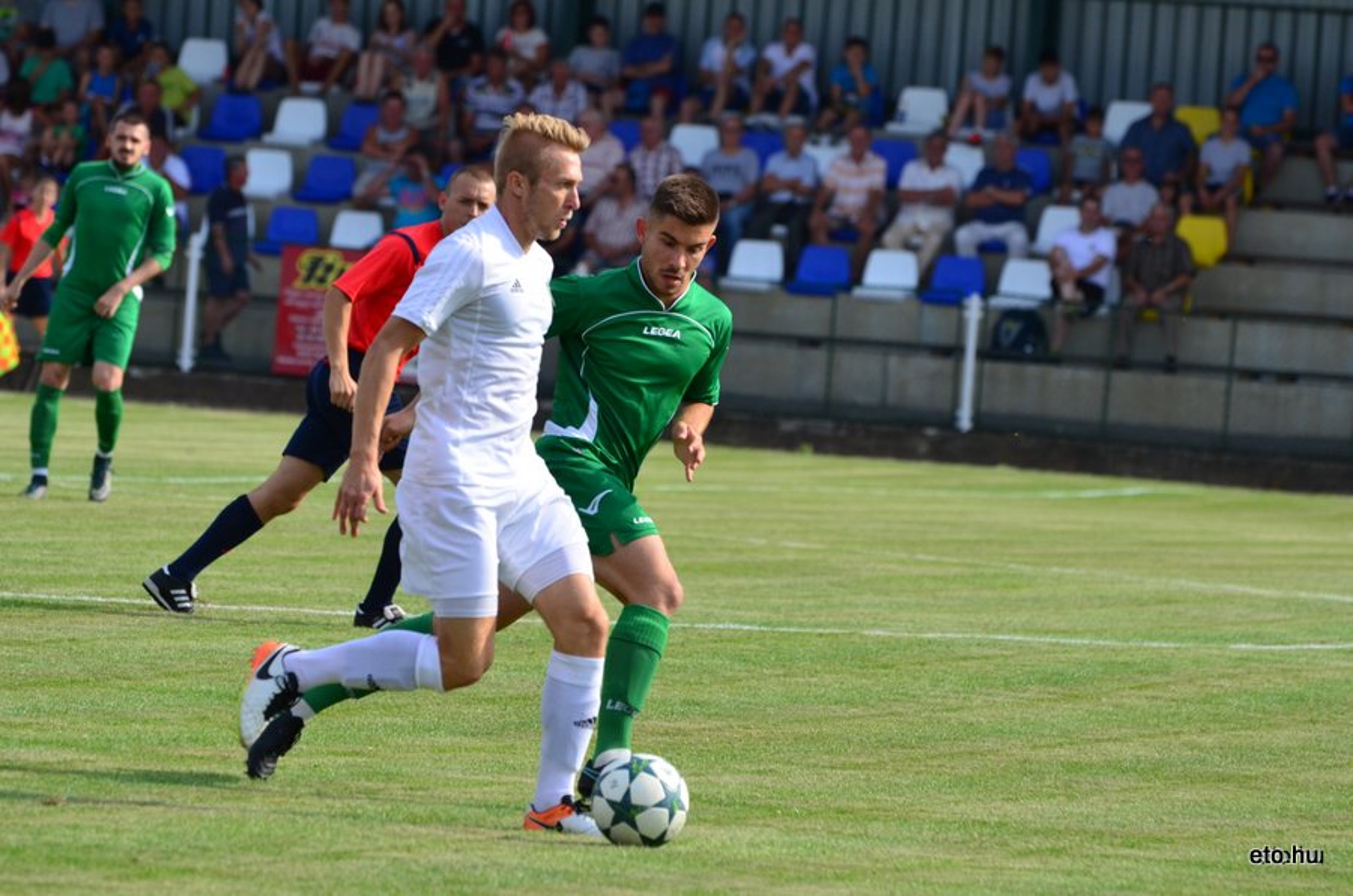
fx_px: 11251
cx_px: 676
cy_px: 448
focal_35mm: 300
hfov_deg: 6.9
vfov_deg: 4.6
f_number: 5.6
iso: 640
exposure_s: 1/2000
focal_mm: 200
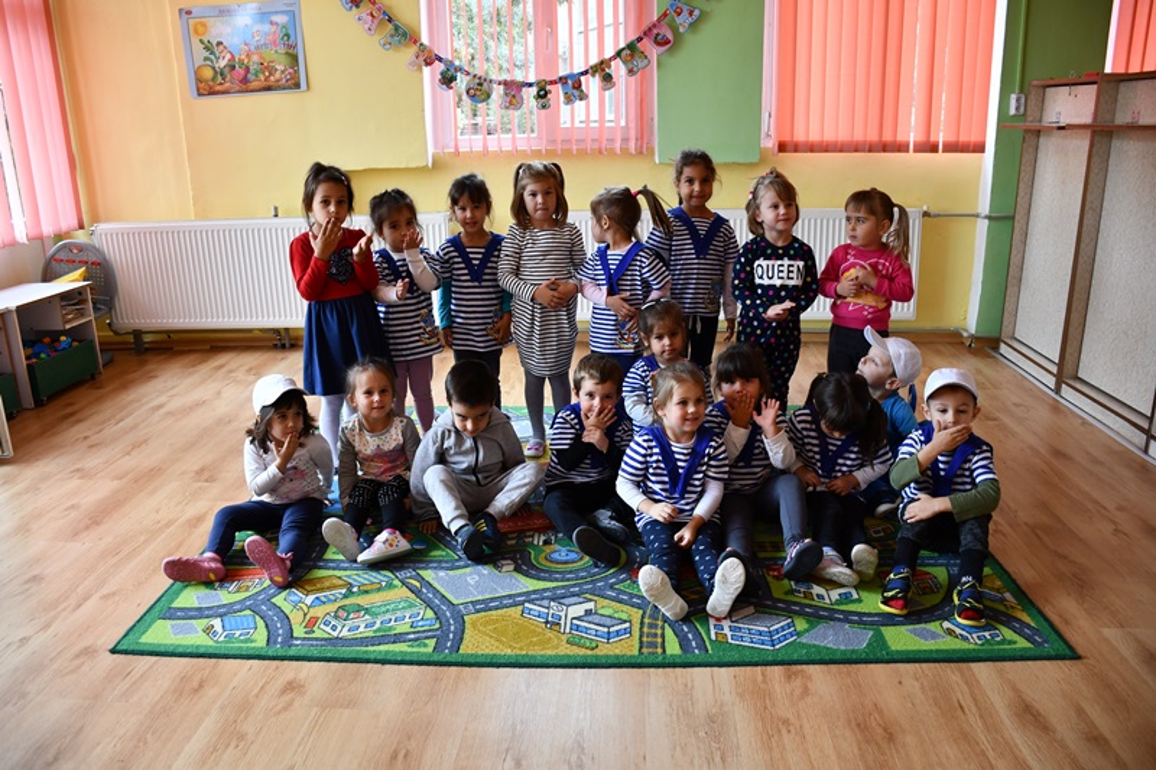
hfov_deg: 67.4
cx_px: 578
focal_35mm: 27
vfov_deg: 47.9
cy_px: 385
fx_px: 867
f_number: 3.5
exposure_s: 1/200
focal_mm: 18
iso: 800
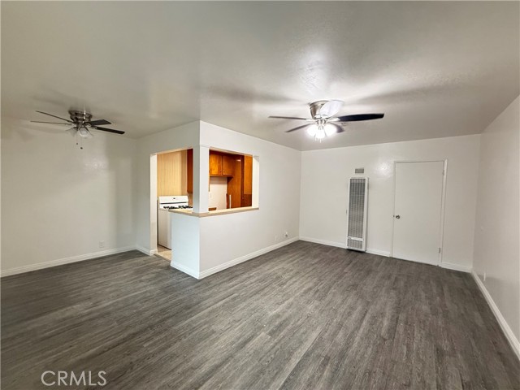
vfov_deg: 85.7
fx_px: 210
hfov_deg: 102.1
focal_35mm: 14
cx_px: 260
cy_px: 195
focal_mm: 2.22
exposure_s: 1/60
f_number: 2.2
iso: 400
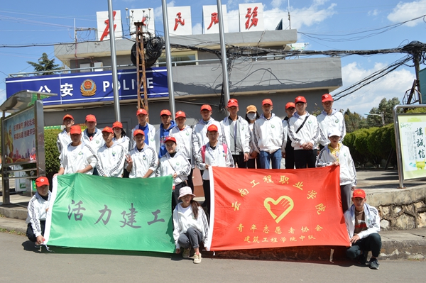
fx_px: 390
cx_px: 213
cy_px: 142
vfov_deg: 39.9
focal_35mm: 33
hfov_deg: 57.3
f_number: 8
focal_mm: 22
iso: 100
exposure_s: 1/320
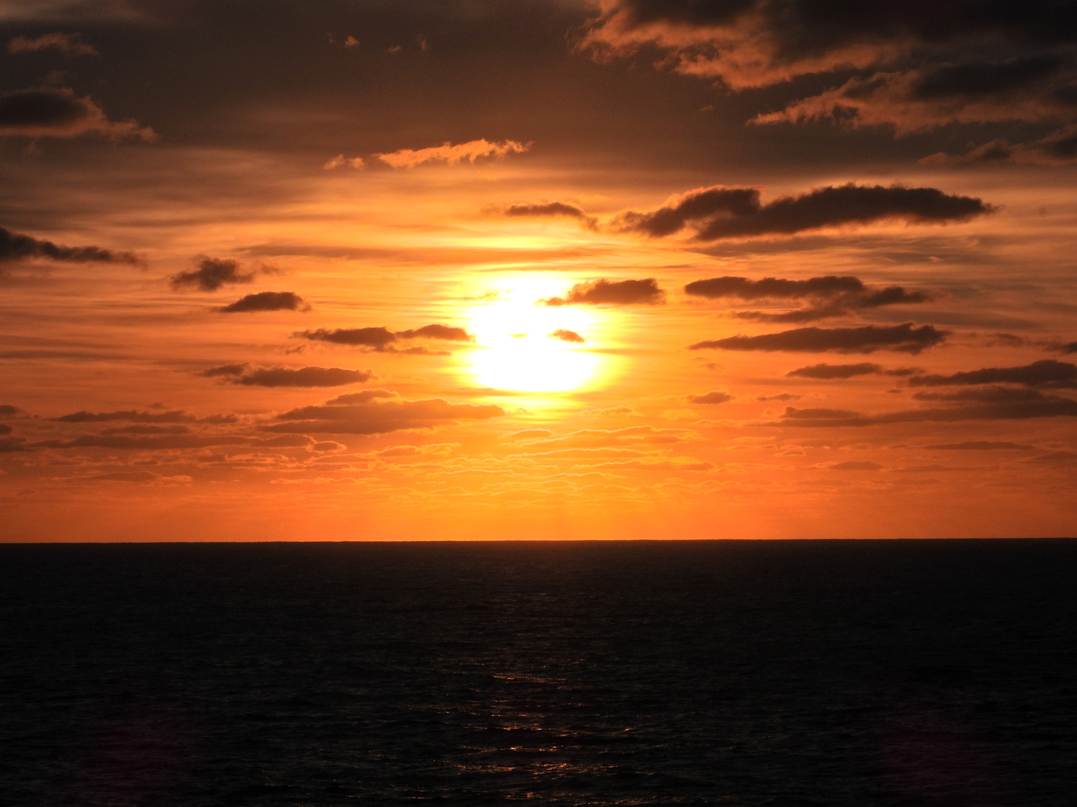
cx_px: 538
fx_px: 4200
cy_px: 404
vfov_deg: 11.0
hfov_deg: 14.6
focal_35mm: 135
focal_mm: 24.1
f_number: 8
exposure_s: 1/2000
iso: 100
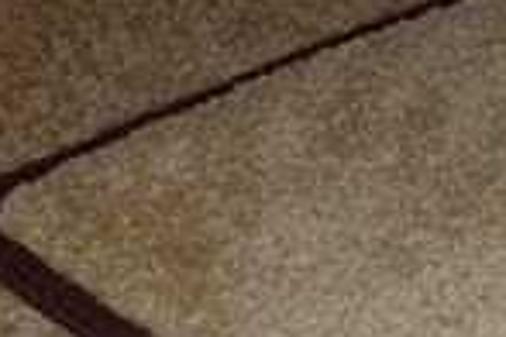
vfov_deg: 6.7
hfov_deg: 10.1
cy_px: 447
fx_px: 2867
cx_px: 317
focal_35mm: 204
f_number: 2.7
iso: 80
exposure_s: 1/250
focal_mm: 6
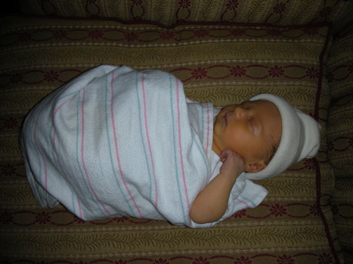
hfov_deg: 52.6
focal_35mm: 35
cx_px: 176
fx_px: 357
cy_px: 132
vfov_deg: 40.7
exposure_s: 1/60
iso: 50
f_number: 2.8
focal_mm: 5.8
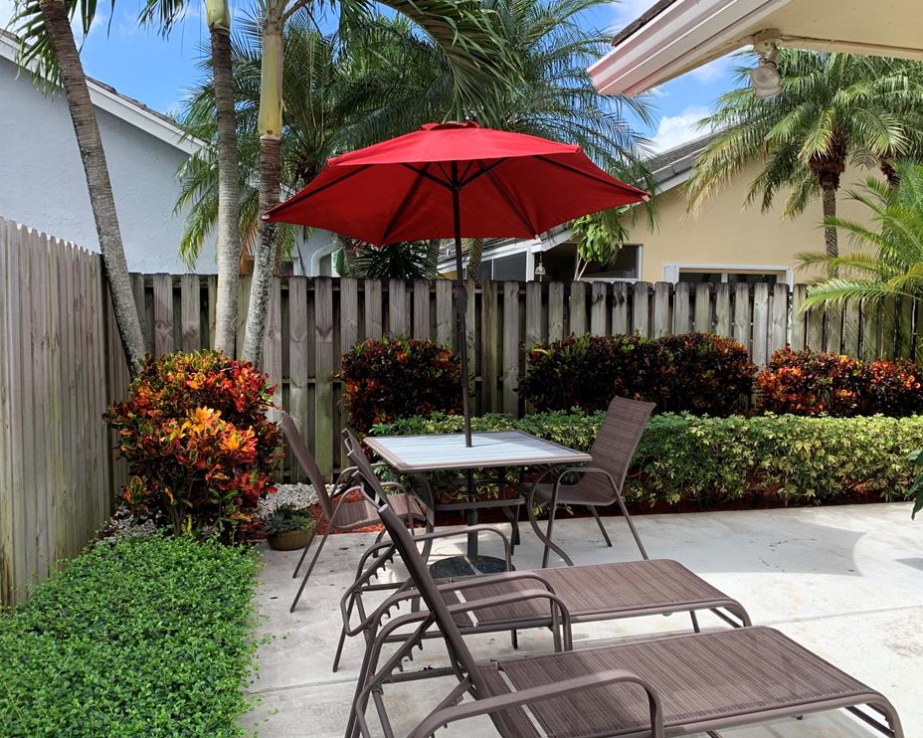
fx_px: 765
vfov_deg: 51.5
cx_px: 470
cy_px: 371
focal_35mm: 28
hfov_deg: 62.2
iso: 25
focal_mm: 4.25
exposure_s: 1/529
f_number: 1.8
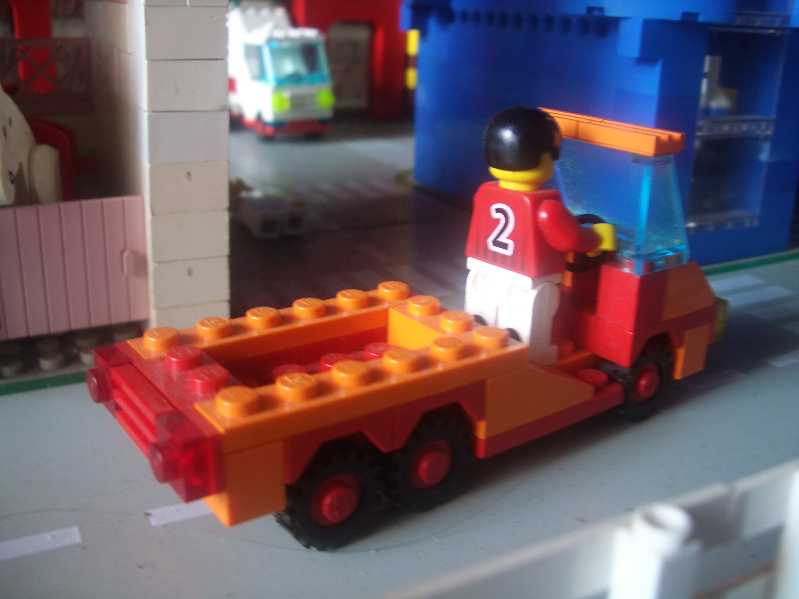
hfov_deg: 52.6
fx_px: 808
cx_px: 400
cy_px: 300
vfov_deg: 40.7
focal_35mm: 35
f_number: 2.6
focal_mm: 5.8
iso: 100
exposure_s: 1/13
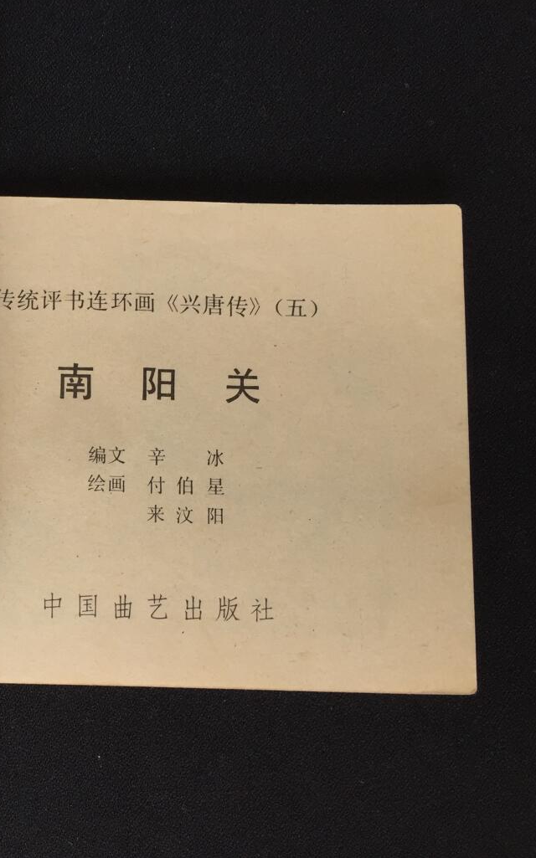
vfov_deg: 47.2
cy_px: 422
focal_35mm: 42
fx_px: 982
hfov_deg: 28.1
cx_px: -38
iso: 50
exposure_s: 1/100
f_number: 2.2
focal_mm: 4.15
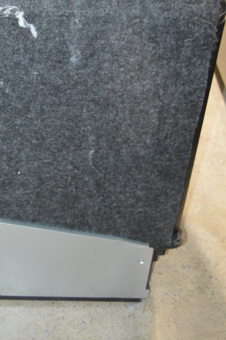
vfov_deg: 26.6
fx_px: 707
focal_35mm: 75
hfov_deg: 17.9
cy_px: 82
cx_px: 25
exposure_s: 1/60
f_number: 4
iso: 2500
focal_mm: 26
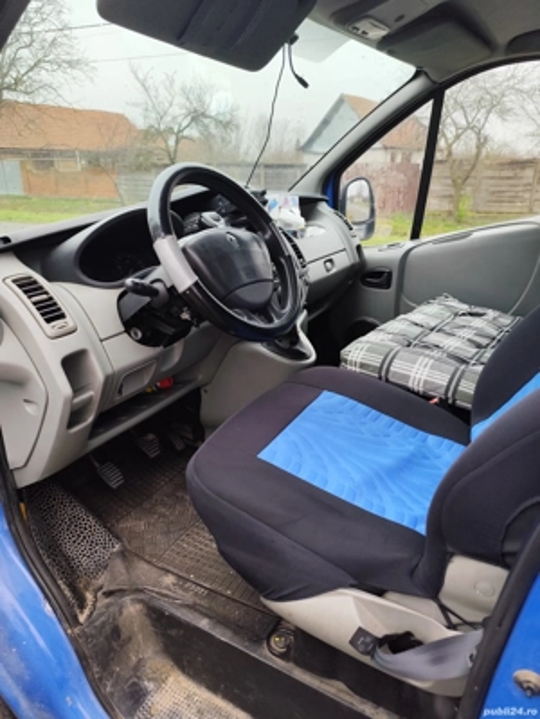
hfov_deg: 58.9
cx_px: 270
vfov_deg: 73.9
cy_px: 360
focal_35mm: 23
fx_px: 478
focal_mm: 6.14
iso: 100
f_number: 1.65
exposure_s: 1/100
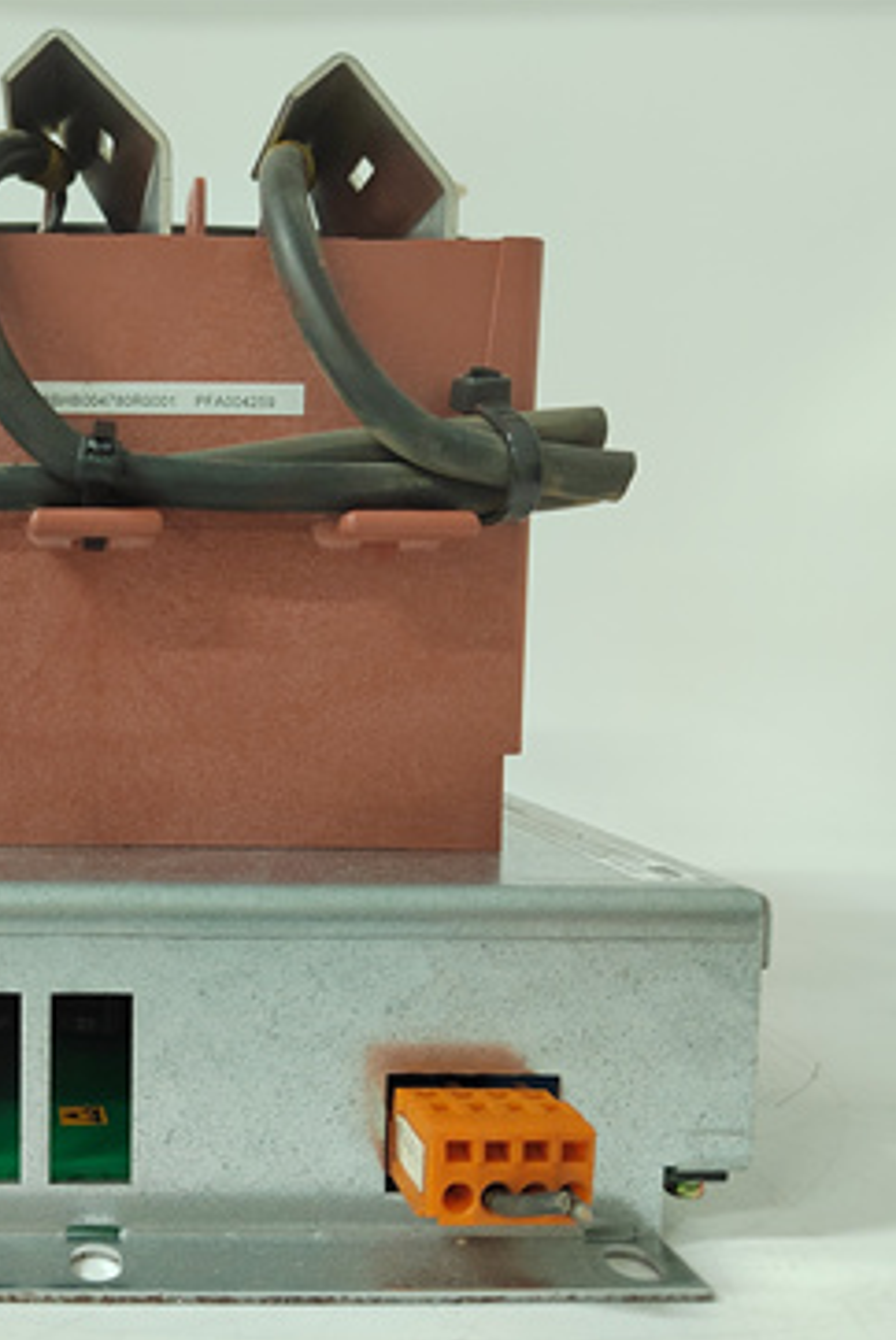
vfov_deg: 57.2
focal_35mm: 33
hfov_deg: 36.8
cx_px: 44
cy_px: 687
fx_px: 1230
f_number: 1.9
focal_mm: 5.52
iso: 1506
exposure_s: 1/50
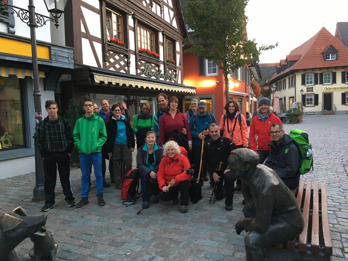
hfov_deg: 61.7
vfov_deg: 48.2
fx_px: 292
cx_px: 174
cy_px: 130
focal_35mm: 29
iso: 200
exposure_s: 1/33
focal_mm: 4.15
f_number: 2.2
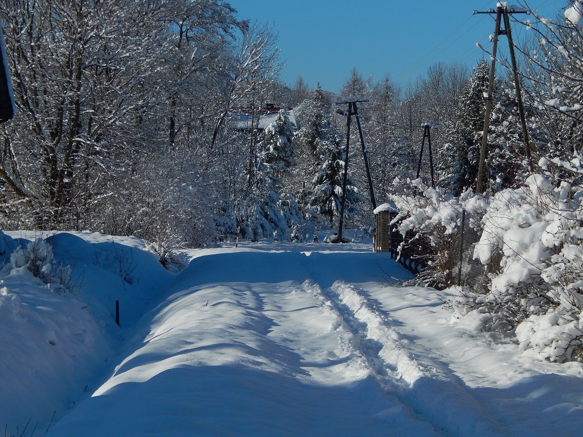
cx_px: 292
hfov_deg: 18.7
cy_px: 218
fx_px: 1768
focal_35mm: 105
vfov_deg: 14.1
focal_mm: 18.7
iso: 125
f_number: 9
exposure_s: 1/500
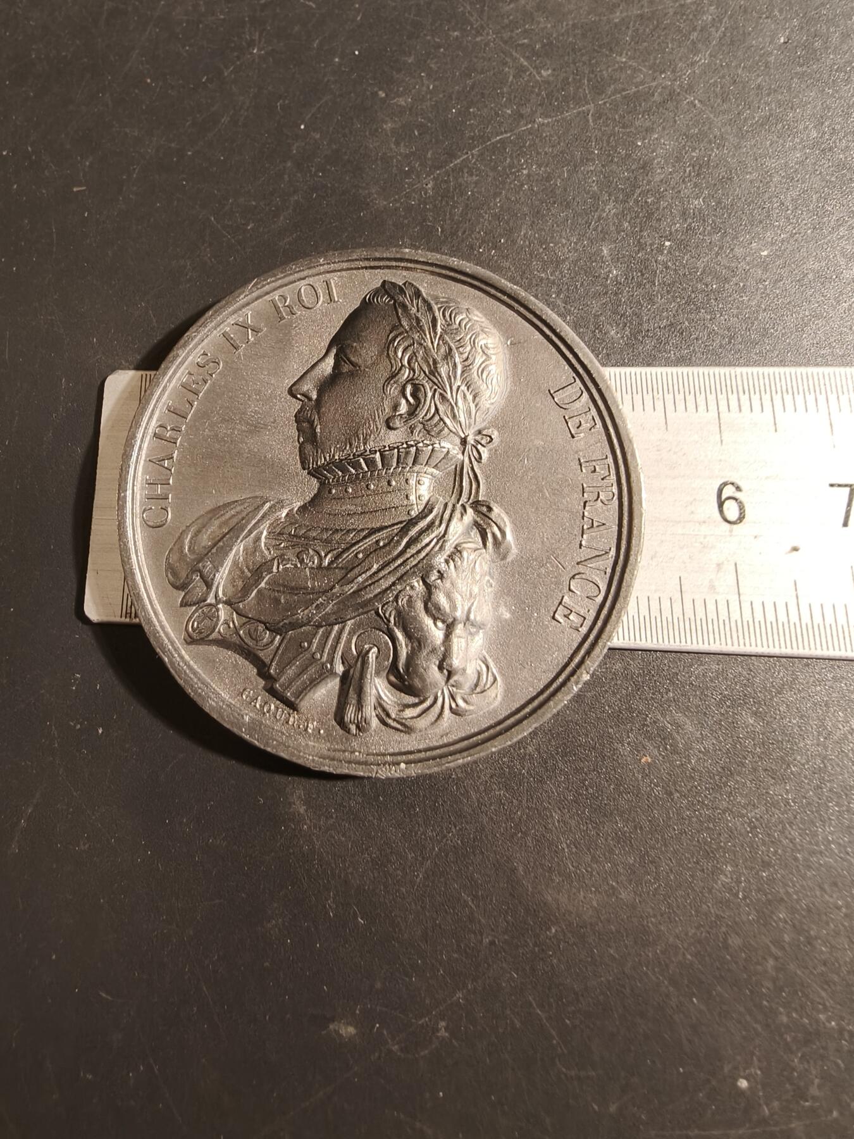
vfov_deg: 73.9
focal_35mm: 23
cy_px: 570
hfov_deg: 58.9
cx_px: 427
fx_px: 757
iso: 200
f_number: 2
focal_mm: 2.32
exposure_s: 1/50
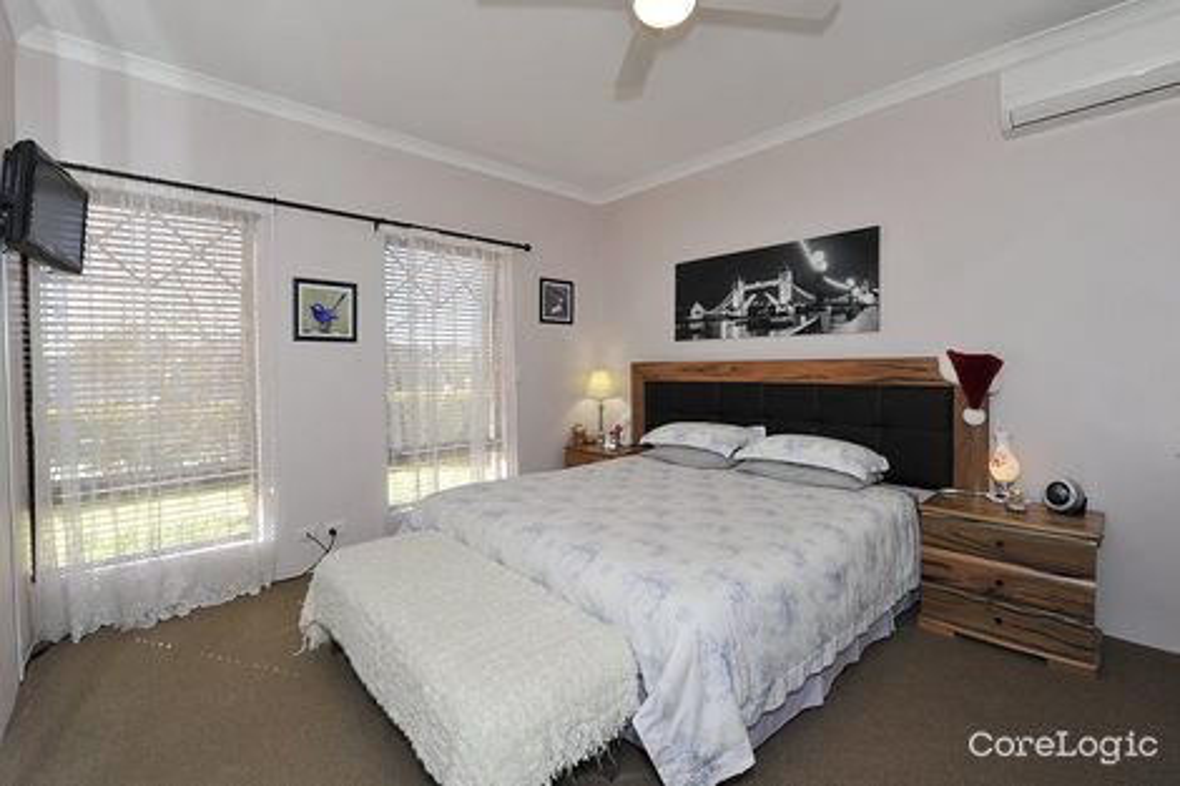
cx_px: 590
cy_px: 393
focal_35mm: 15
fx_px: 491
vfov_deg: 77.3
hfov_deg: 100.4
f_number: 9
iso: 400
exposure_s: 1/60
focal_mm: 15
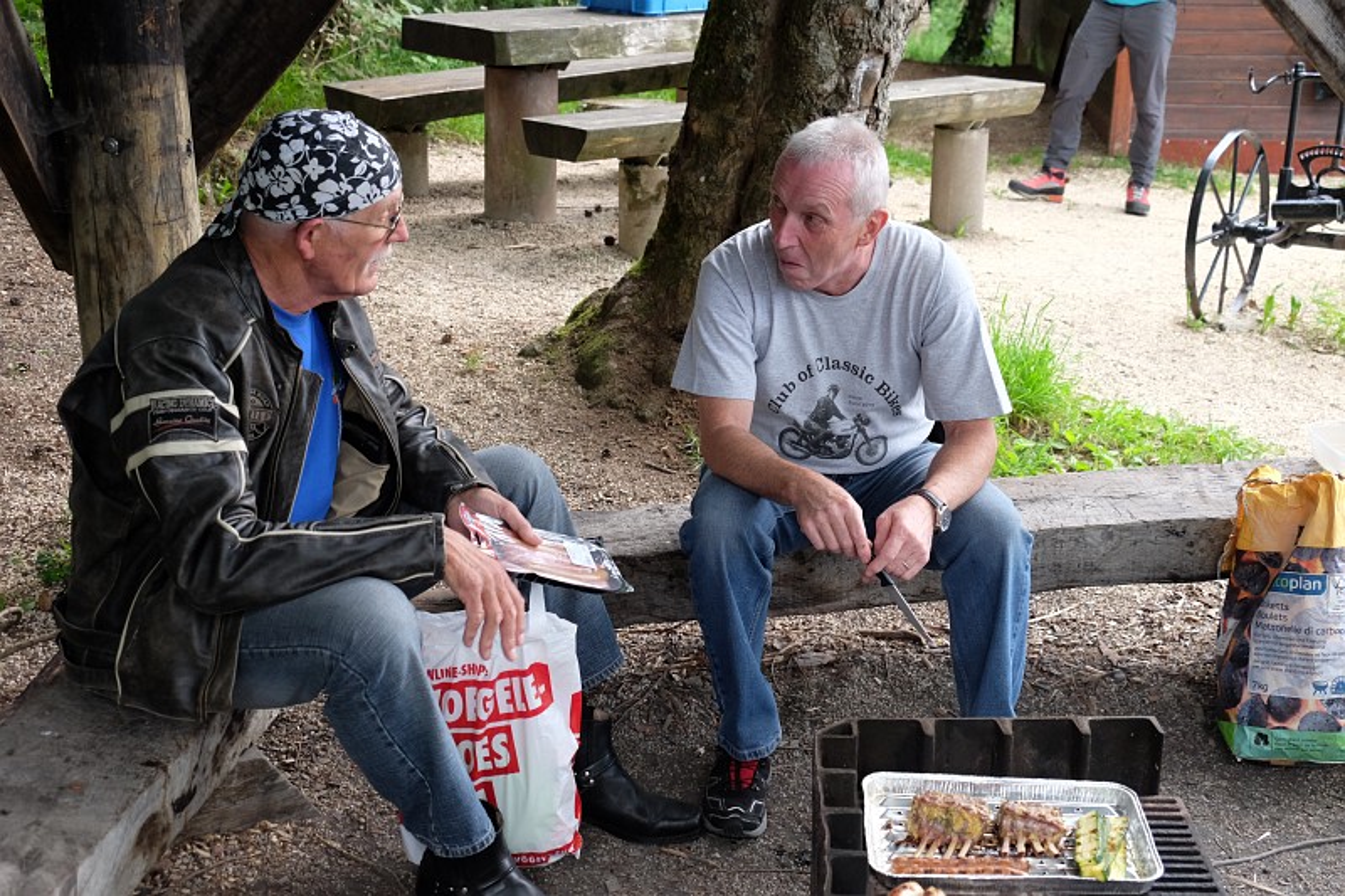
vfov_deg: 27.5
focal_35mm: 49
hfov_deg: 40.4
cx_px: 672
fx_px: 1830
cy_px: 448
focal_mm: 32.6
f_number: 5.6
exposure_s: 1/125
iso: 1600
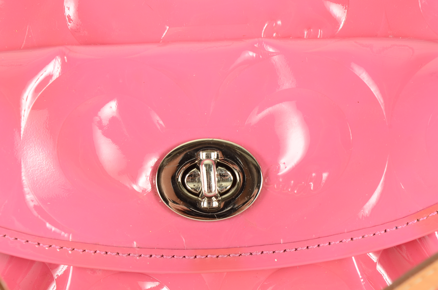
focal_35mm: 82
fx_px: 1002
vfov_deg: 16.5
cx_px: 219
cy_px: 145
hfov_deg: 24.7
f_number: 11
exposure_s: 1/60
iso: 320
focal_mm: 55
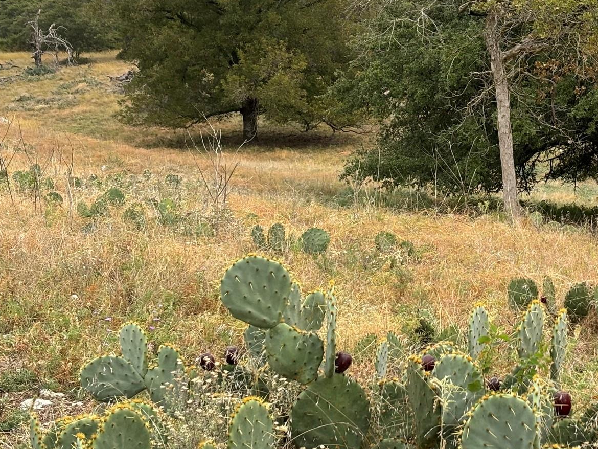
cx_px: 491
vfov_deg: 16.2
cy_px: 117
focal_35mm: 91
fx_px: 1572
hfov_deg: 21.2
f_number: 1.6
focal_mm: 5.96
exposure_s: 1/140
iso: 32
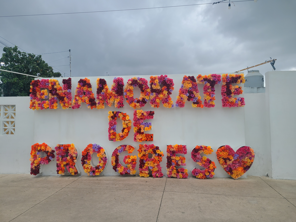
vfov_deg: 53.1
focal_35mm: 26
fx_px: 222
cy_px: 111
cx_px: 148
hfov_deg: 67.3
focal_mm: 5.4
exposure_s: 1/1234
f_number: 1.8
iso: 40
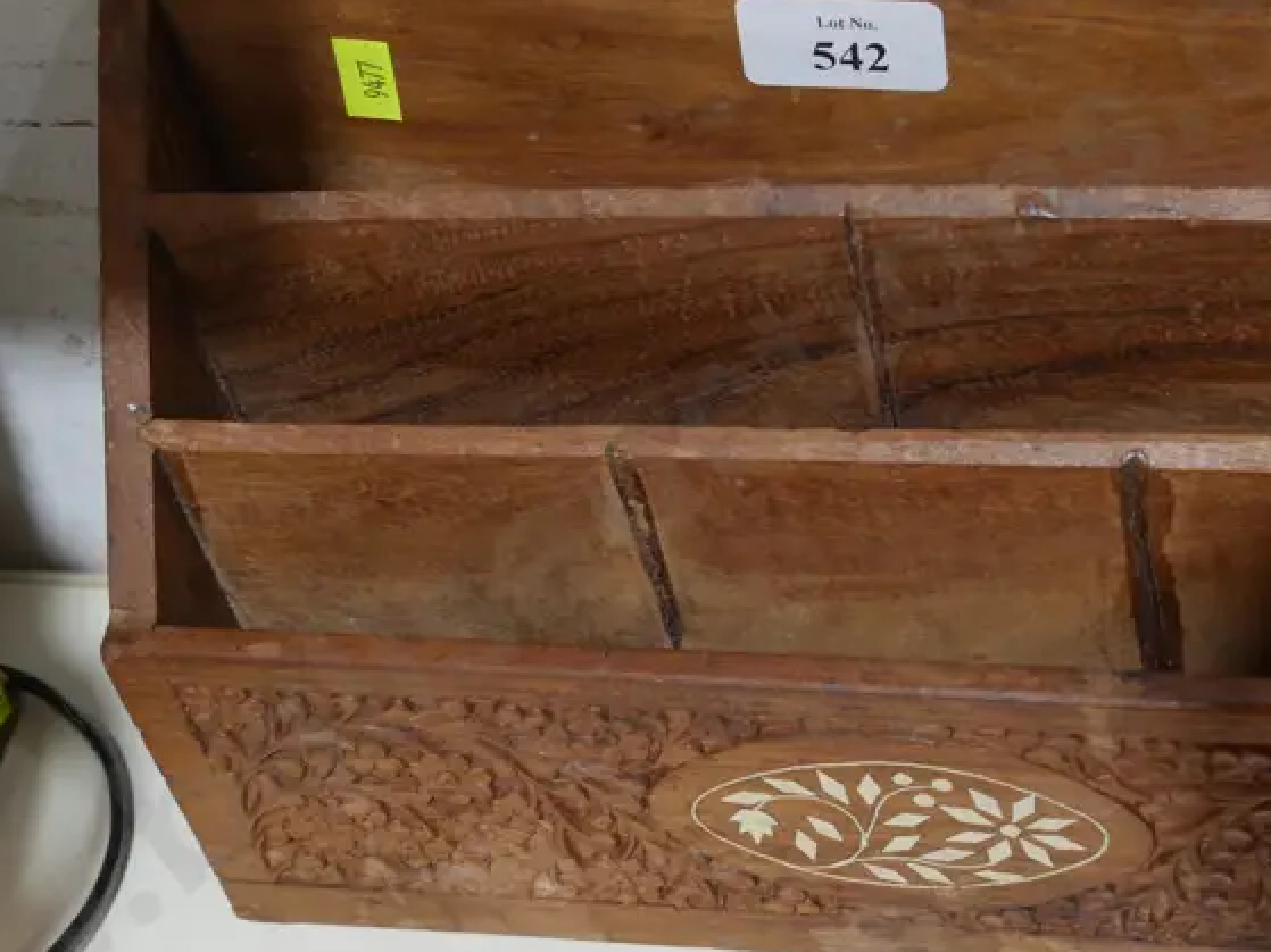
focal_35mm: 77
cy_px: 478
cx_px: 655
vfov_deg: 19.1
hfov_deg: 25.3
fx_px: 2827
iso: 400
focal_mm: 21
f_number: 4.6
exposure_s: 1/60
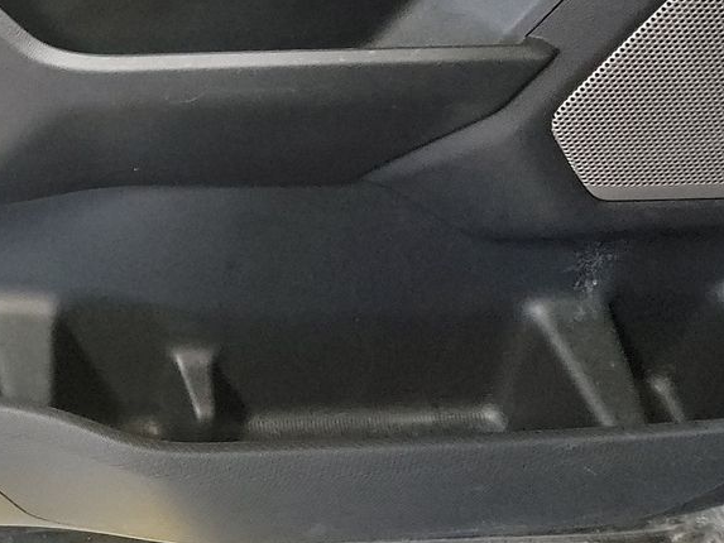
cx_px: -13
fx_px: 1402
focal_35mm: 67
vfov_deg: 20.9
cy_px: -52
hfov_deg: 27.2
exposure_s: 1/59
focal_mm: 6.7
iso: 1964
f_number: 1.8
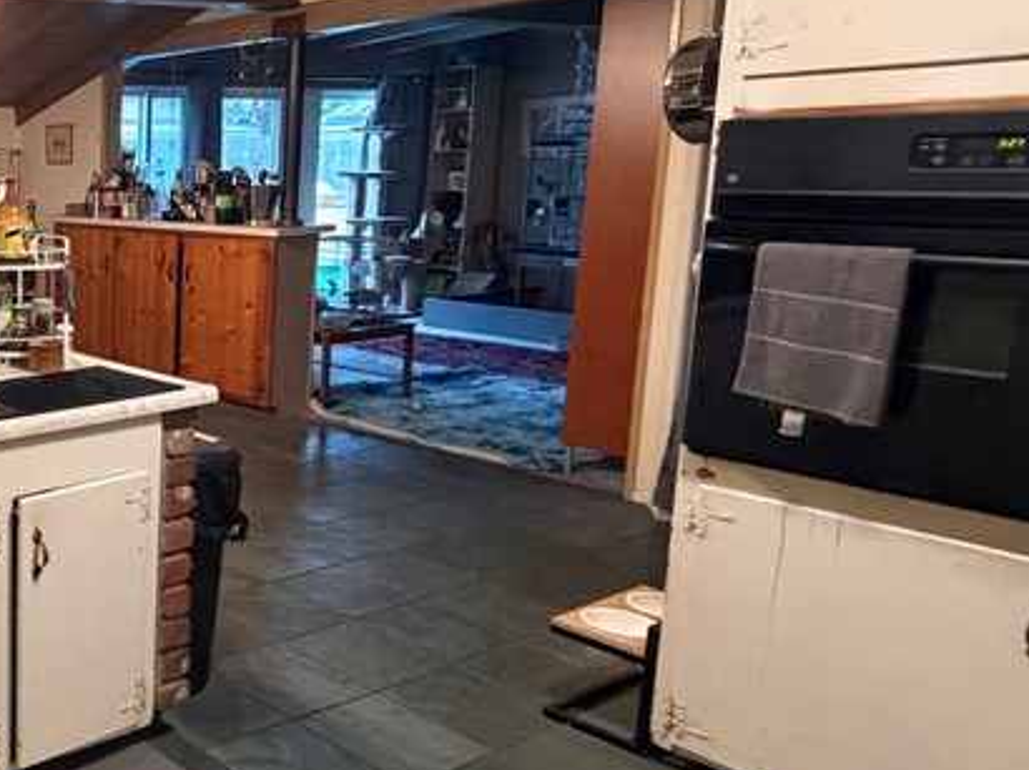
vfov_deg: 40.6
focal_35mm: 35
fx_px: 1040
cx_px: -156
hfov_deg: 40.2
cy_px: 326
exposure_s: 1/60
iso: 640
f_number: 2.2
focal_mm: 2.22
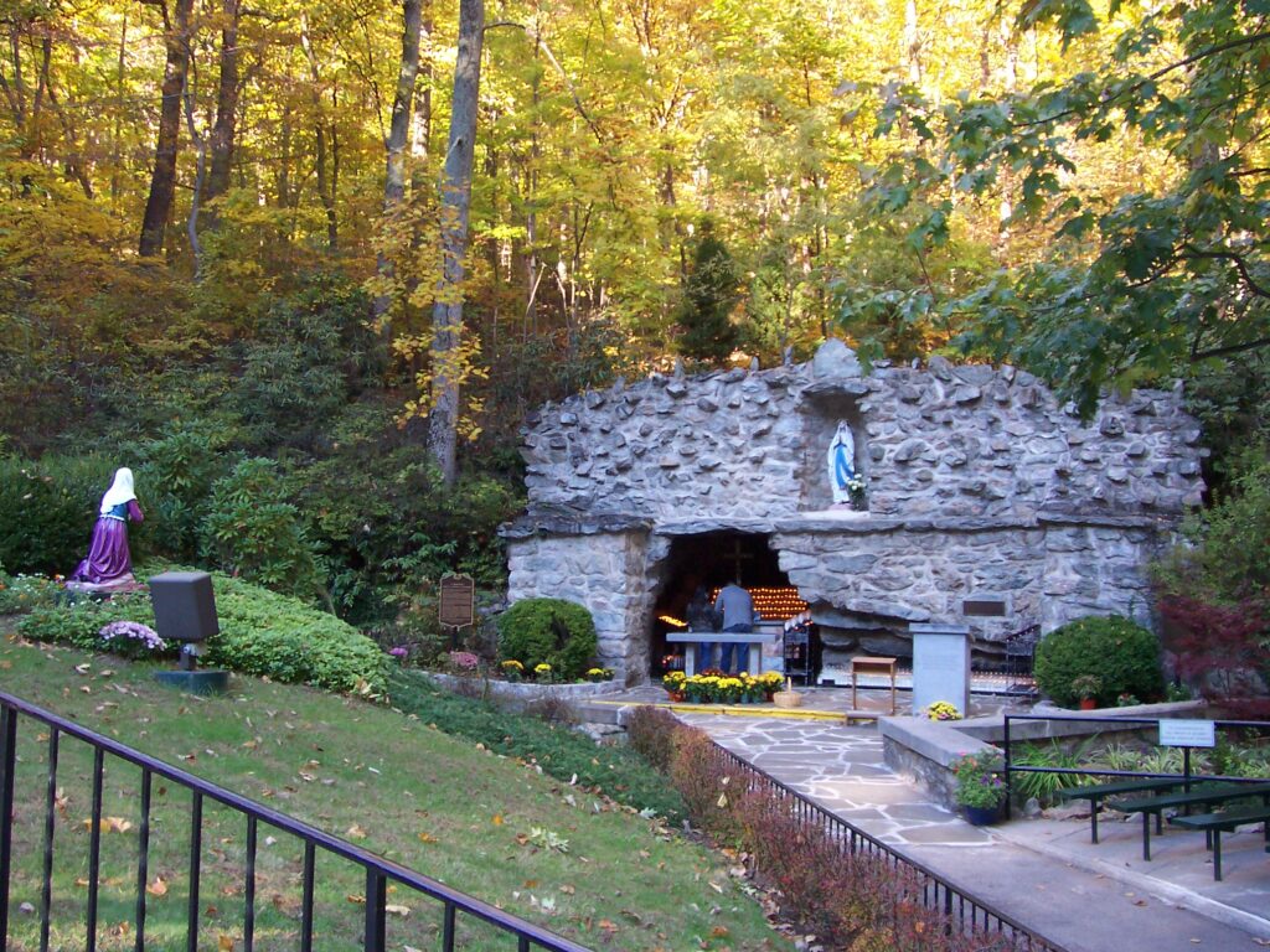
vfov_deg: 38.7
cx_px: 635
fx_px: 1357
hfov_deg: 50.1
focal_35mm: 37
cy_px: 476
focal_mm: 5.6
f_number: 2.8
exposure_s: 1/90
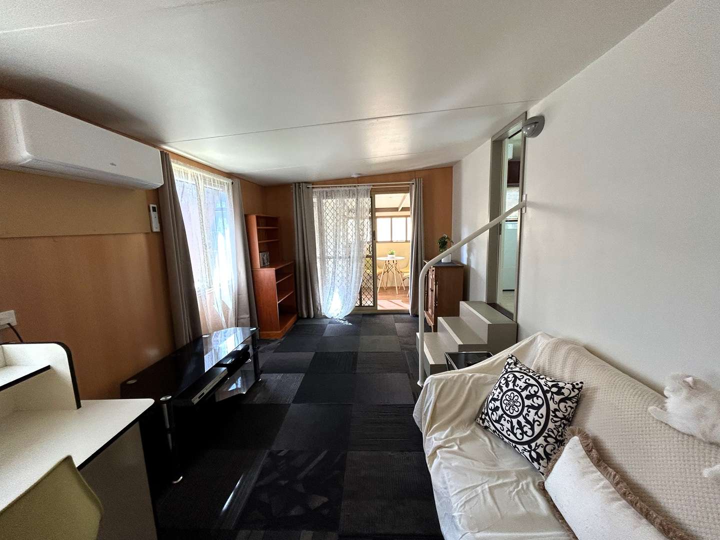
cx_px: 360
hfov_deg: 102.1
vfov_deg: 85.7
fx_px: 291
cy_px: 270
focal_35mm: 14
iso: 200
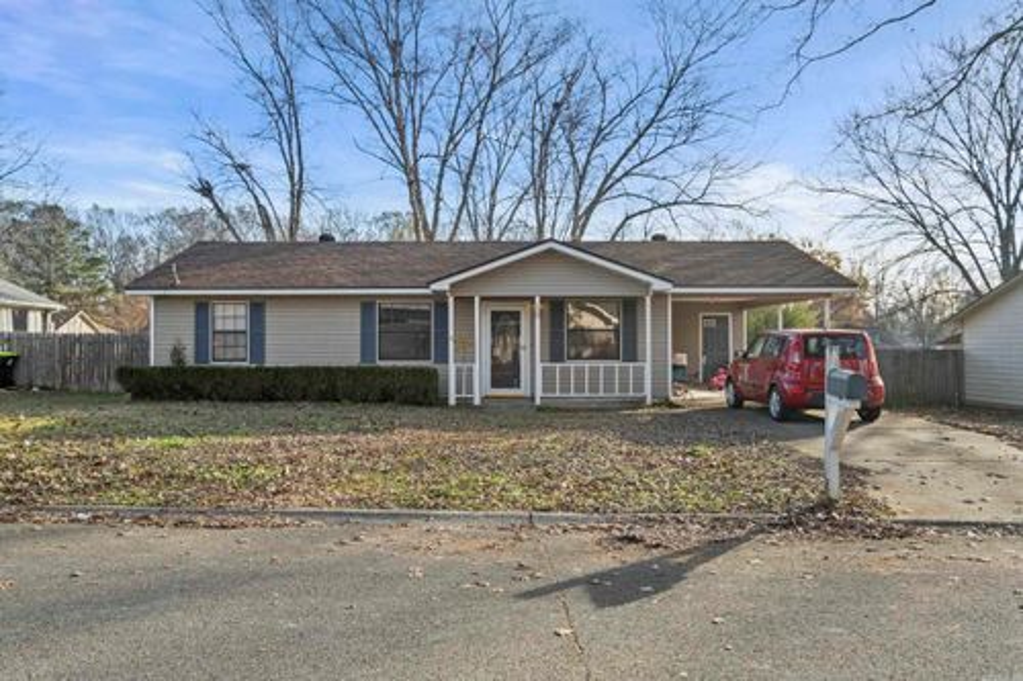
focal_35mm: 29
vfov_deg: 44.9
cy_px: 340
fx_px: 824
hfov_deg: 63.7
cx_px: 512
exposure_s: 1/200
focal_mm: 19.1
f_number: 8
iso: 800
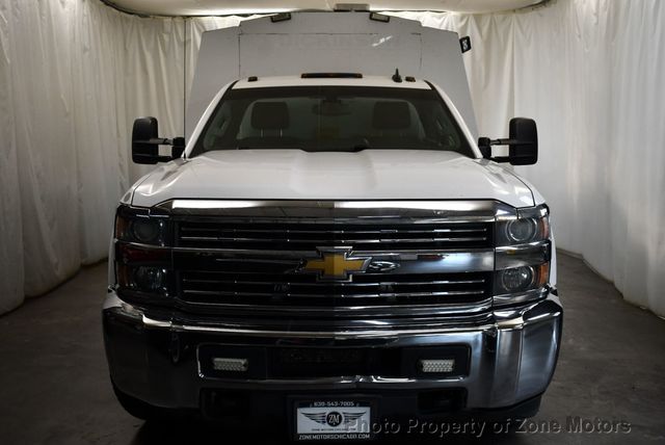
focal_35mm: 36
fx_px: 666
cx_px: 332
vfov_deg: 36.9
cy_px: 222
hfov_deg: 53.1
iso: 450
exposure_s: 1/250
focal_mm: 18
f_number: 3.5
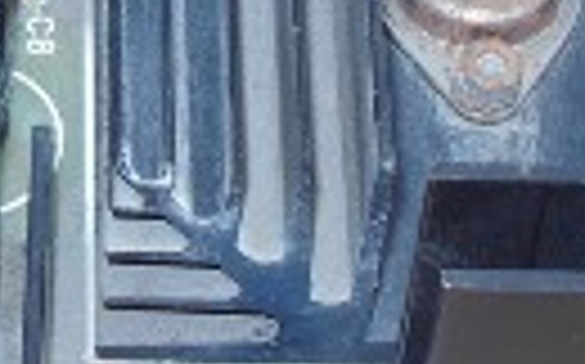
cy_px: 126
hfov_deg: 13.2
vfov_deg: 8.3
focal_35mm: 157
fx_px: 2501
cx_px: -4
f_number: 3.8
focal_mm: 7.7
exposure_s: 1/30
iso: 200
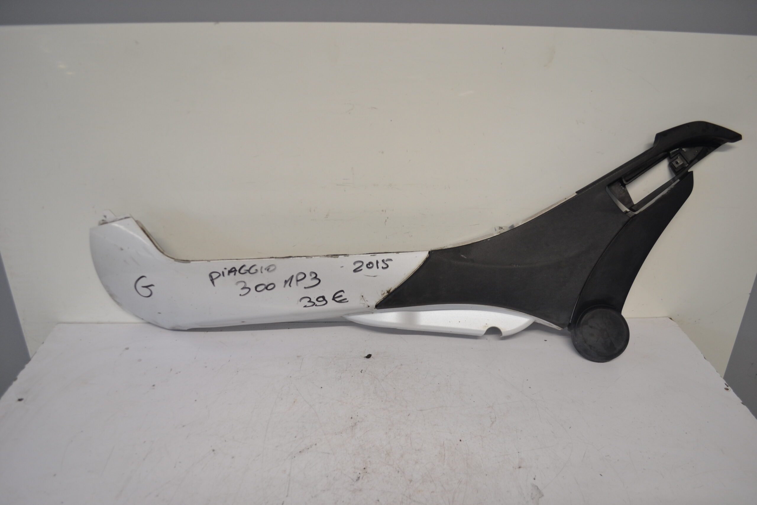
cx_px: 378
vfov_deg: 47.9
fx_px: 568
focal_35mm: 27
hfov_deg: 67.4
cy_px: 252
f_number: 3.5
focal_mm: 18
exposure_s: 1/50
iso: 400
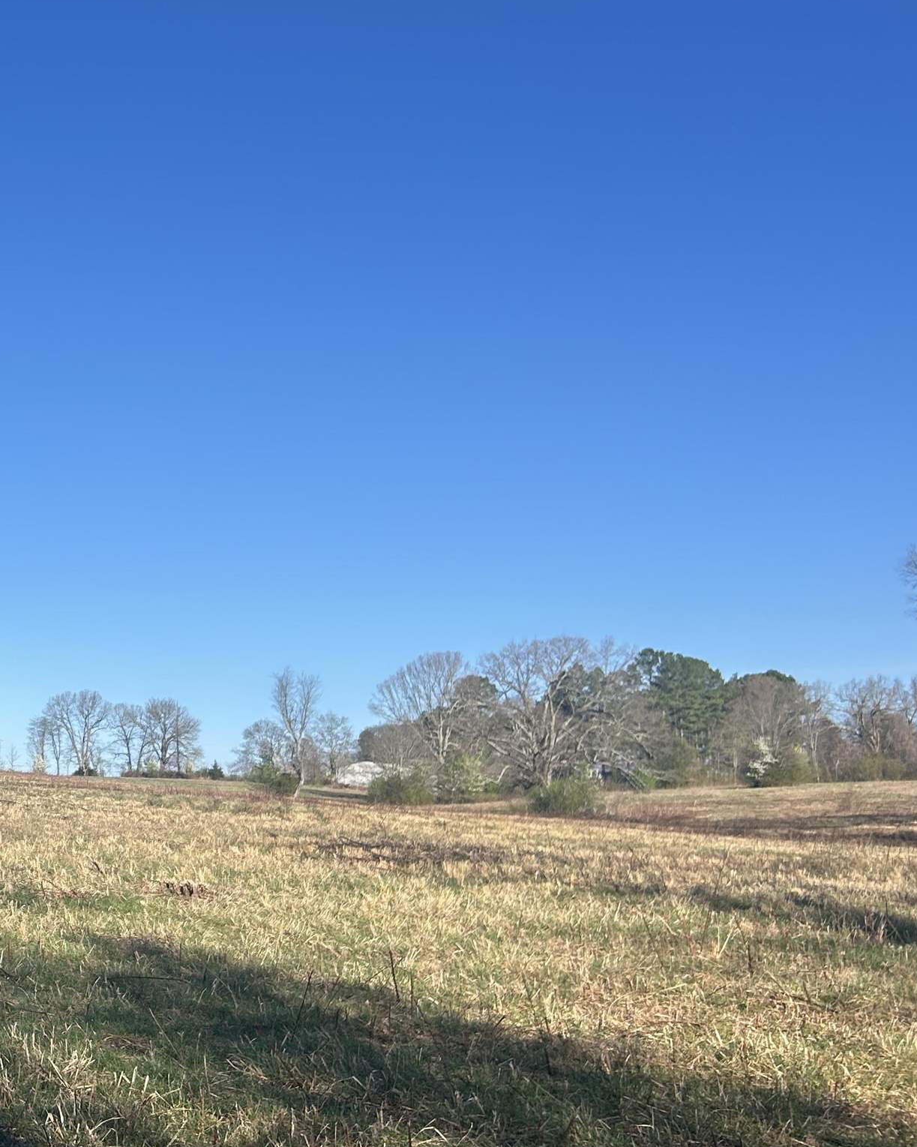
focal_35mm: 51
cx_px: -216
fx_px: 1730
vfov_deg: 36.6
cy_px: 542
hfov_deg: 26.1
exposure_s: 1/2571
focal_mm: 5.7
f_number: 1.5
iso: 50
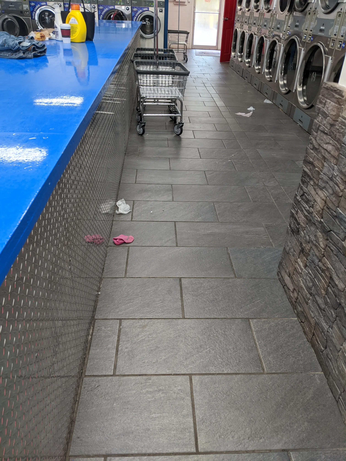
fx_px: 360
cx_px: 173
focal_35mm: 27
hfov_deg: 51.4
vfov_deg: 65.3
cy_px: 230
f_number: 1.8
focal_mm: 4.44
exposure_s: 1/120
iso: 161
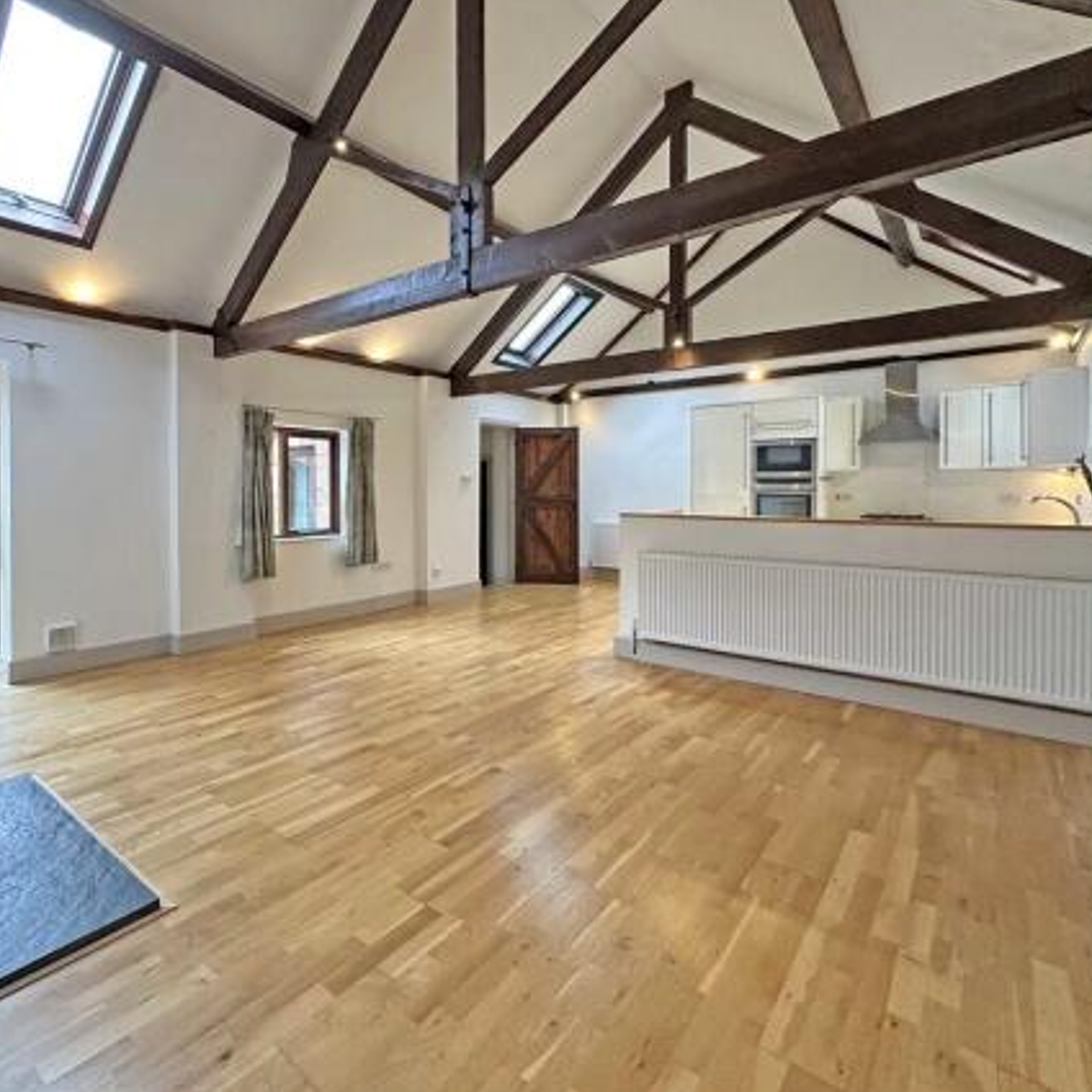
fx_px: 607
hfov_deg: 83.6
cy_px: 534
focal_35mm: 17
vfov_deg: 84.0
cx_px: 478
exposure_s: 1/100
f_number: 2.2
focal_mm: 2.22
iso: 250
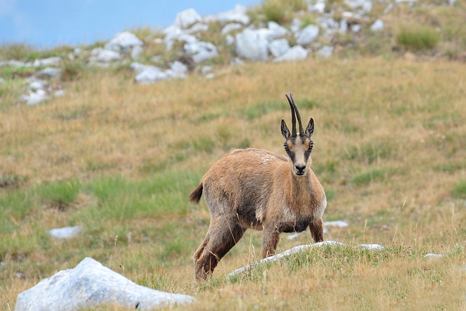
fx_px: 6478
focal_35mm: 500
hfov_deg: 4.1
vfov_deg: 2.8
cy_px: 156
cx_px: 233
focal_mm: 500
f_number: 11
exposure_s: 1/500
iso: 1600
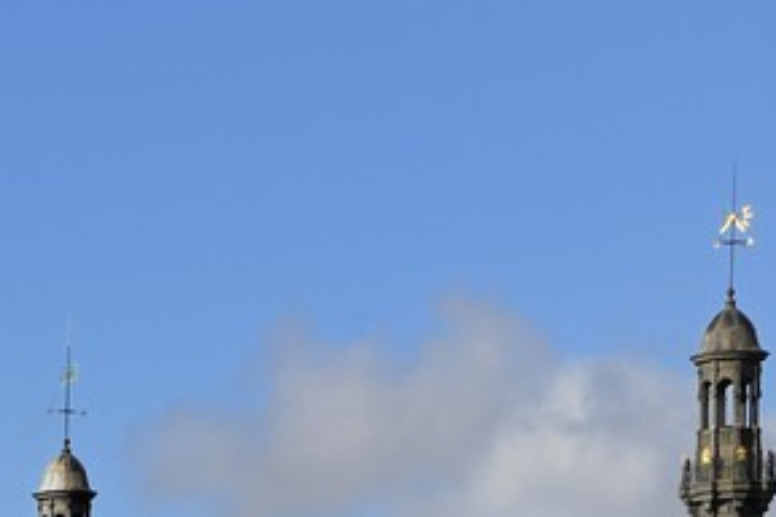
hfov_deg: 5.7
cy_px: 1395
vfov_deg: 3.9
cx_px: -1277
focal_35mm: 344
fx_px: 7415
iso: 200
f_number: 11
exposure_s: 1/320
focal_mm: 62
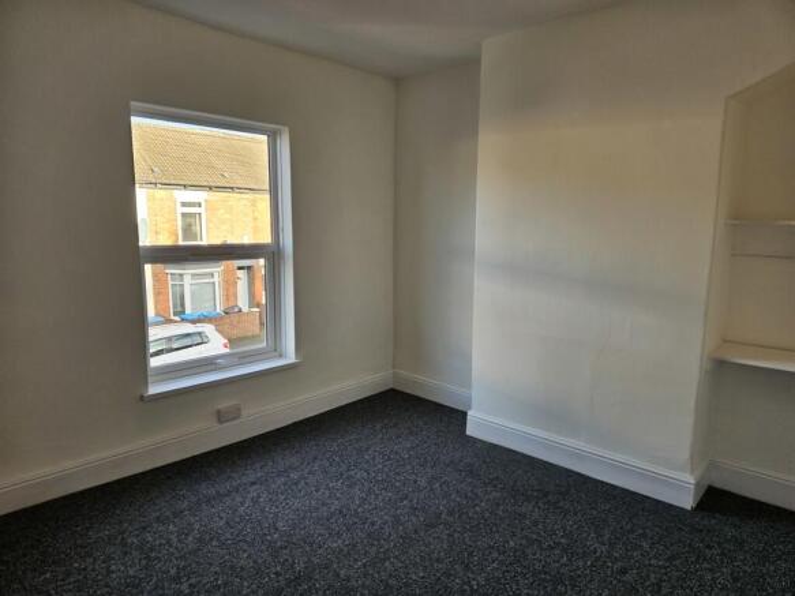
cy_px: 298
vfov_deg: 58.9
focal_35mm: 23
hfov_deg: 73.9
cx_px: 398
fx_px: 528
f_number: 1.8
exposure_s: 1/100
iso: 40
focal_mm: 5.4
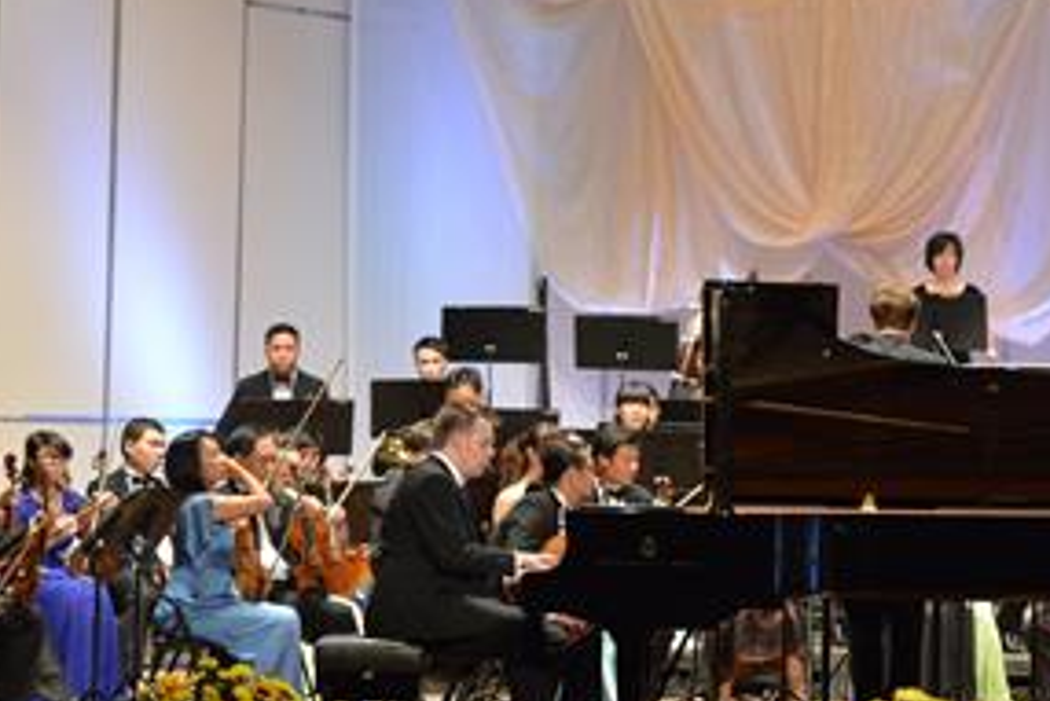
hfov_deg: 10.3
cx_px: 896
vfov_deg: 6.9
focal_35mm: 199
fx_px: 5807
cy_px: 184
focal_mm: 95
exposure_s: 1/125
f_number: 3.2
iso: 1600
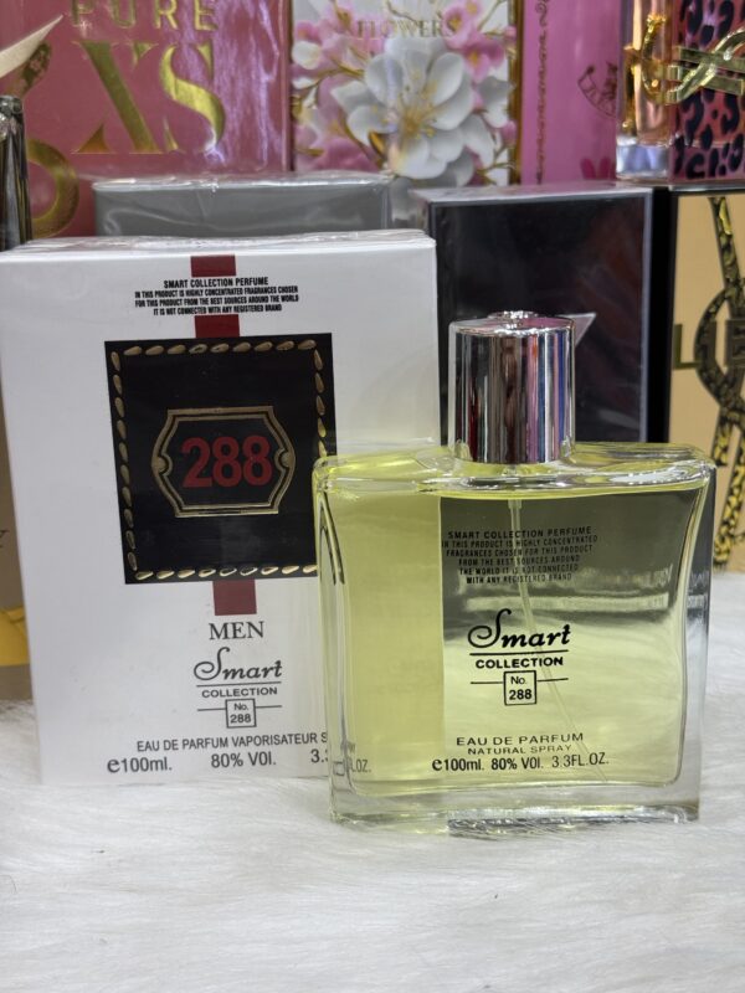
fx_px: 1377
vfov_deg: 39.7
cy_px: 496
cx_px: 372
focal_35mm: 48
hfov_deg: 30.3
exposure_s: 1/100
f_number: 1.78
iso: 64
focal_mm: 6.76
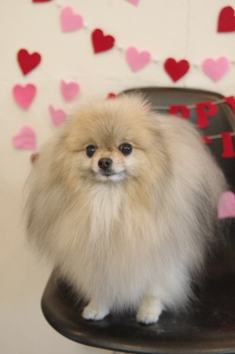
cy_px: 177
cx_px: 118
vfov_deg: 35.1
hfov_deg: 23.7
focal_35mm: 57
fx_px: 559
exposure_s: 1/80
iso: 800
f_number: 2.8
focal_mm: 38
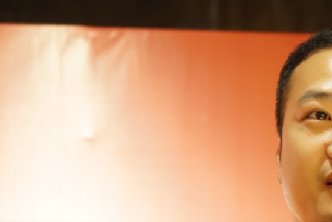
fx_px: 2191
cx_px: 175
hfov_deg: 8.7
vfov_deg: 5.8
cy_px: 282
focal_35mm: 237
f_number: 1.8
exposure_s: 1/30
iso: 640
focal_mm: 55
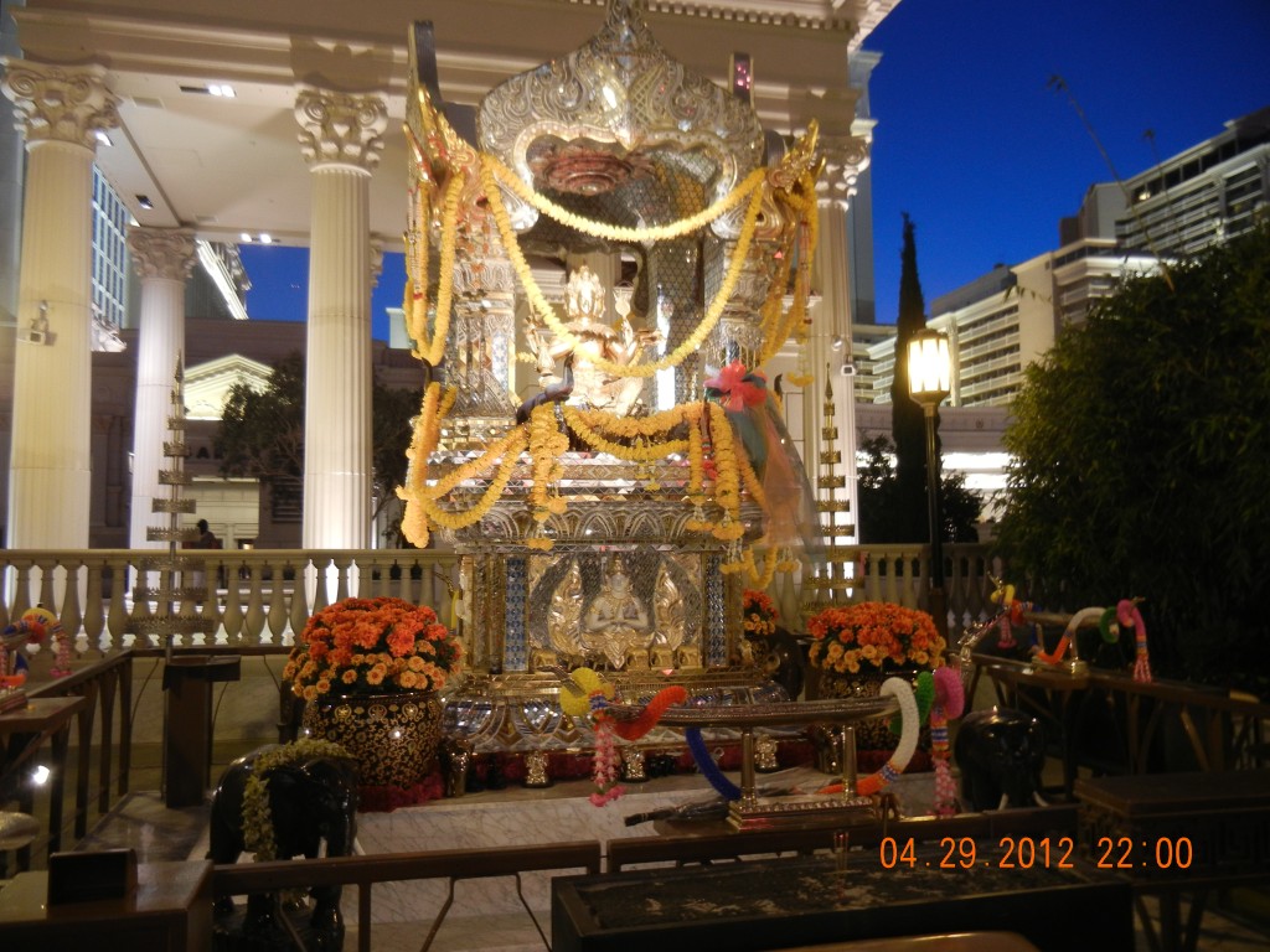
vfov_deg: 46.8
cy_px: 476
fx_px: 1101
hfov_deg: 60.0
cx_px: 635
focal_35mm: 30
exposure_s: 1/4
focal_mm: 5.4
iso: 200
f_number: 3.5
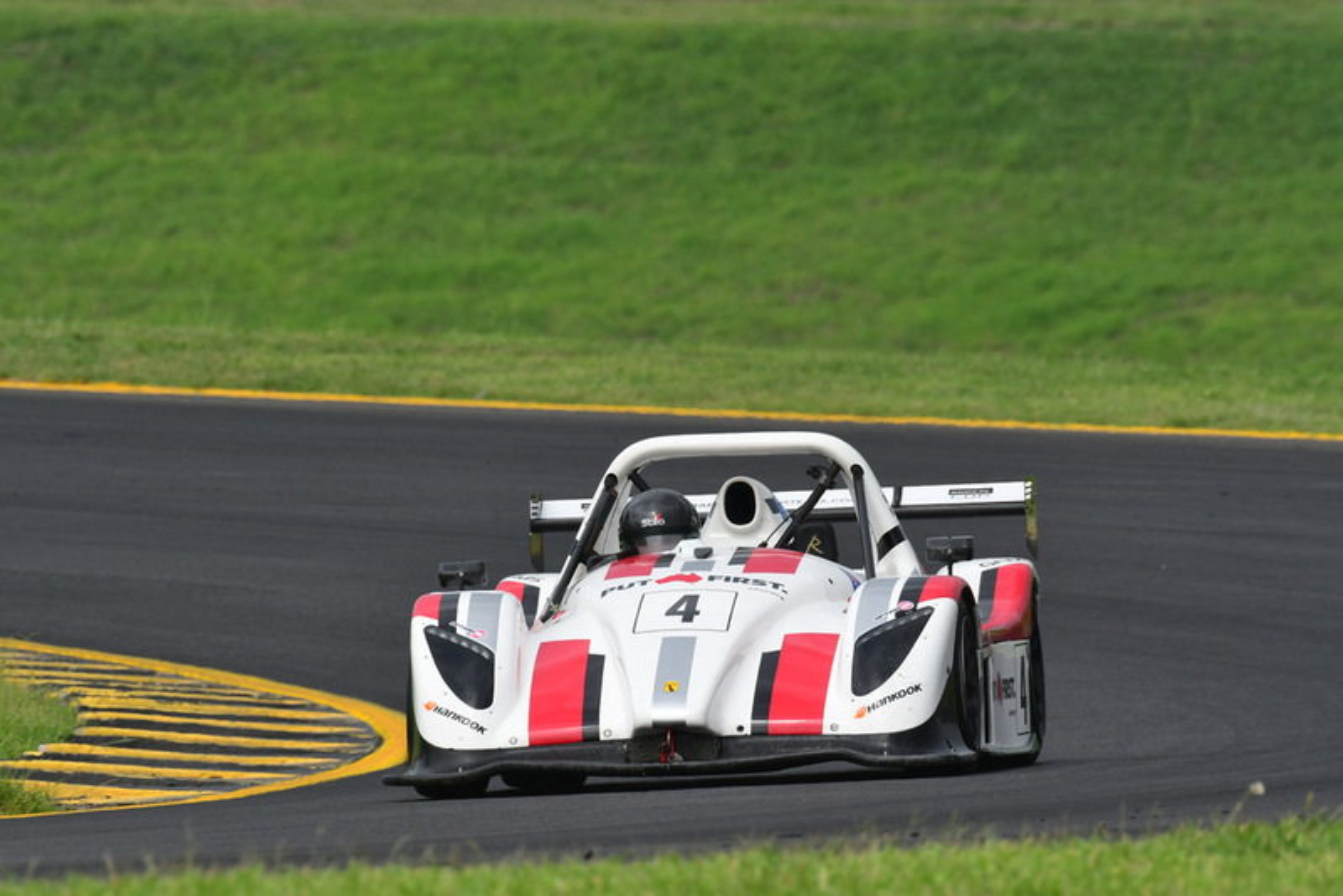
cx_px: 672
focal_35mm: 690
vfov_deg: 2.0
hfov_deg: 3.0
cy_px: 448
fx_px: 25749
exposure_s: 1/640
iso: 500
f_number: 10
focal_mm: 460
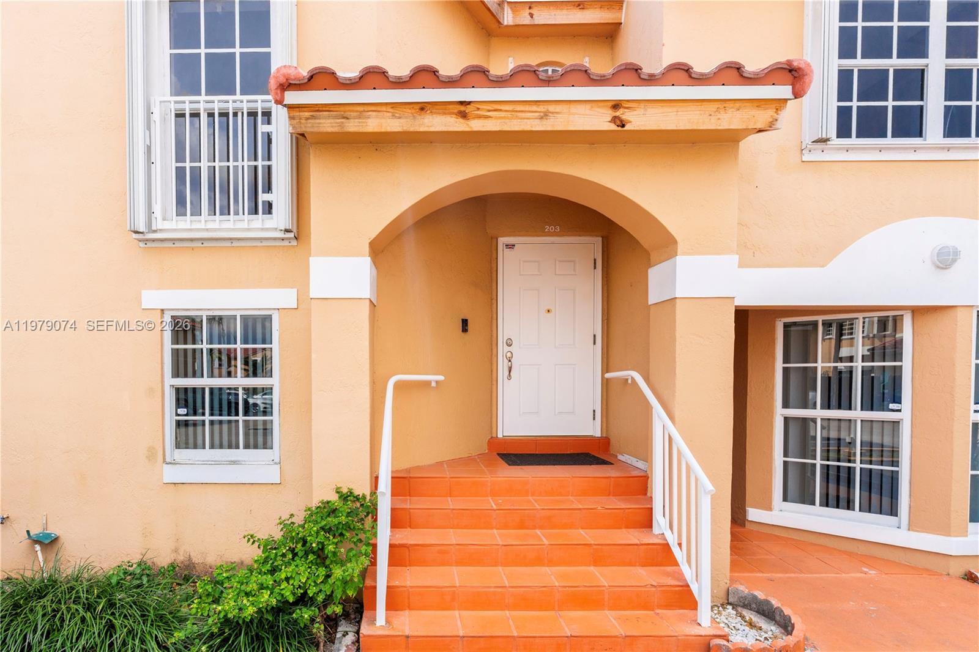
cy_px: 326
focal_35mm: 16
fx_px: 449
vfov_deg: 72.0
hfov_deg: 95.0
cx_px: 490
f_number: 5
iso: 250
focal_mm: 11
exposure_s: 1/640
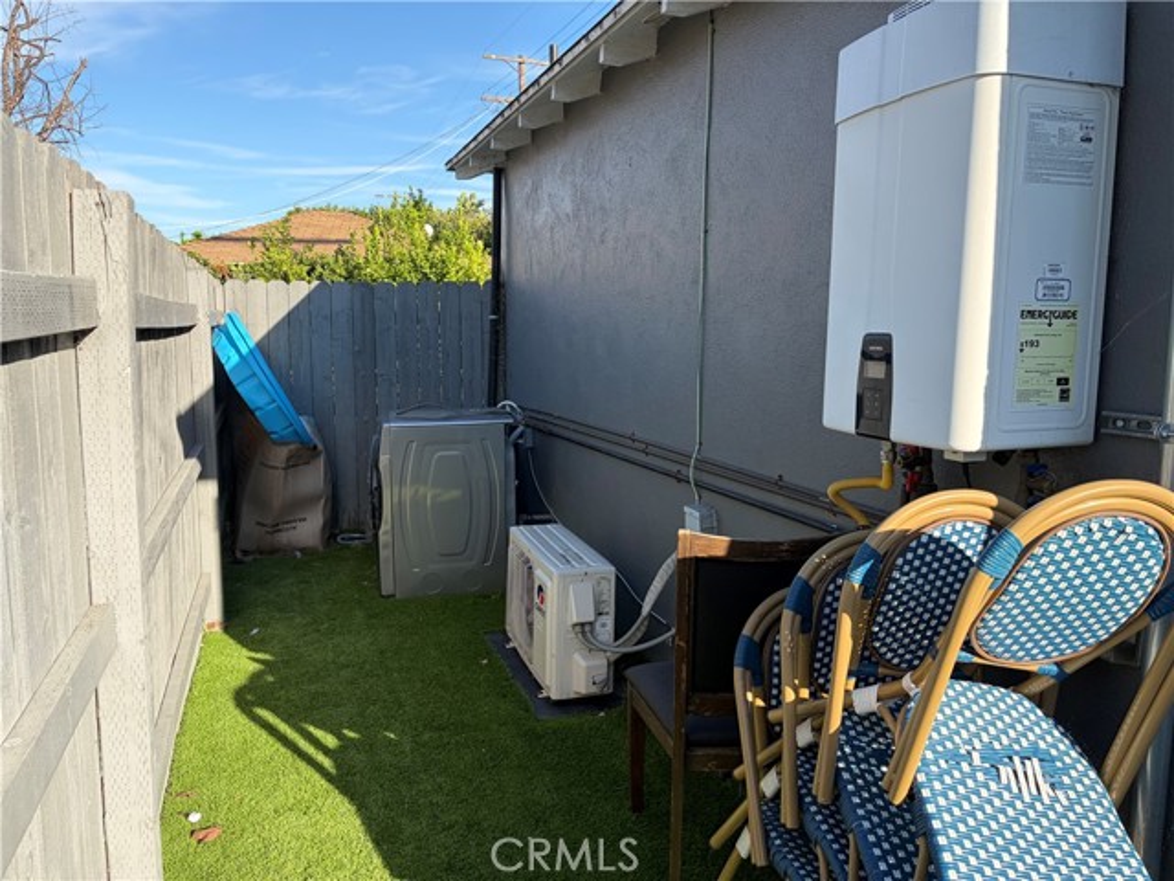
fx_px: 882
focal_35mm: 26
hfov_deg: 67.3
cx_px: 587
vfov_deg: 53.1
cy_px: 440
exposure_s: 1/1155
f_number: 1.6
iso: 50
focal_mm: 5.96
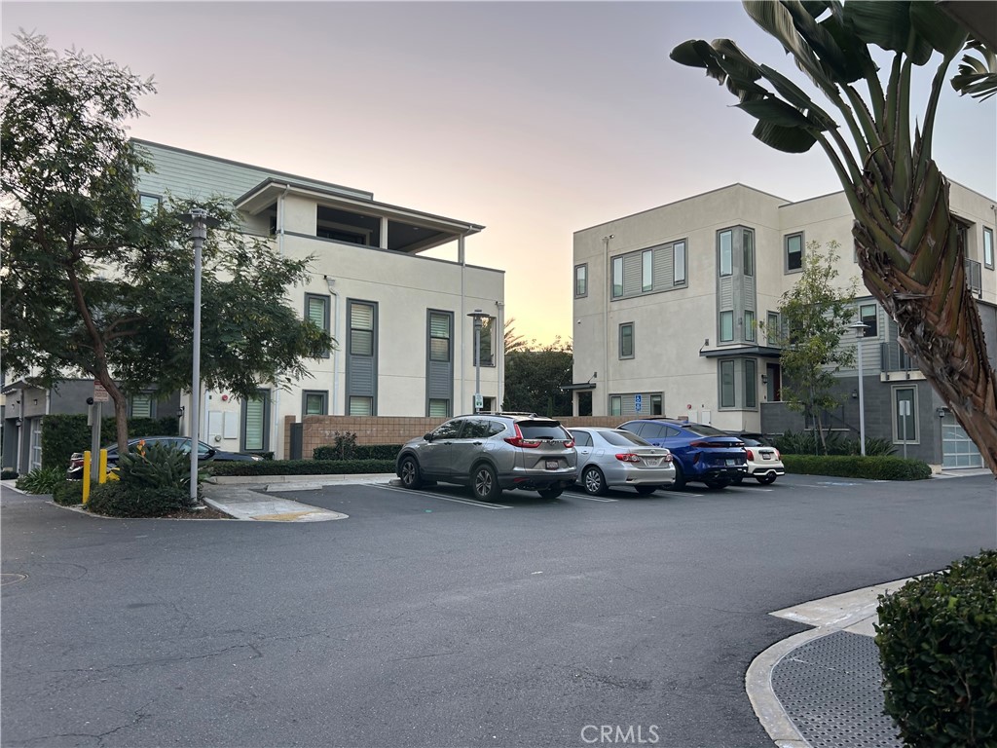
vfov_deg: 53.1
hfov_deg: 67.3
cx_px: 498
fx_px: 749
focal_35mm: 26
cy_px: 374
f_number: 1.5
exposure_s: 1/212
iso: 40
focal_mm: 5.7
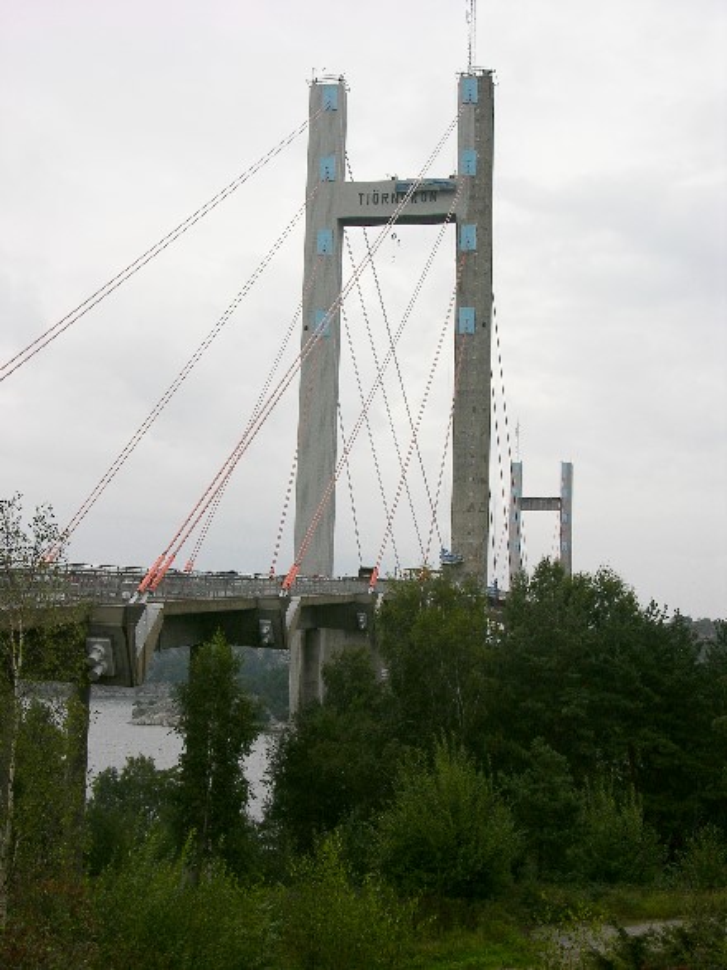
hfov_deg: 29.1
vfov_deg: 38.2
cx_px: 364
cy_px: 485
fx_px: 1401
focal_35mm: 50
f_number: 6.8
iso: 50
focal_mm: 12.7
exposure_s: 1/97.7
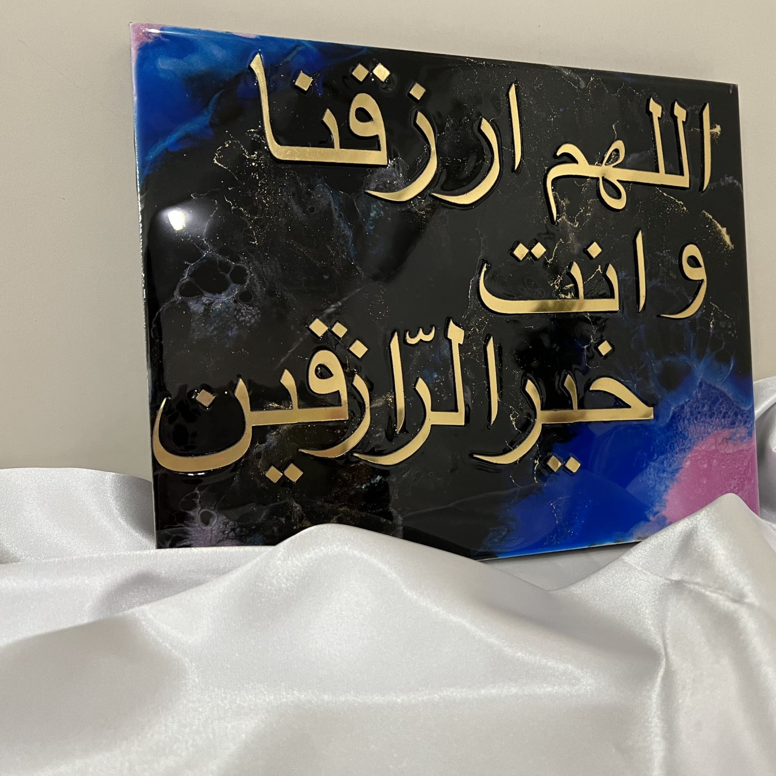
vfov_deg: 52.5
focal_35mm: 31
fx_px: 786
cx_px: 475
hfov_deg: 52.1
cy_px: 389
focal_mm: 5.7
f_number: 1.5
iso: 200
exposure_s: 1/60
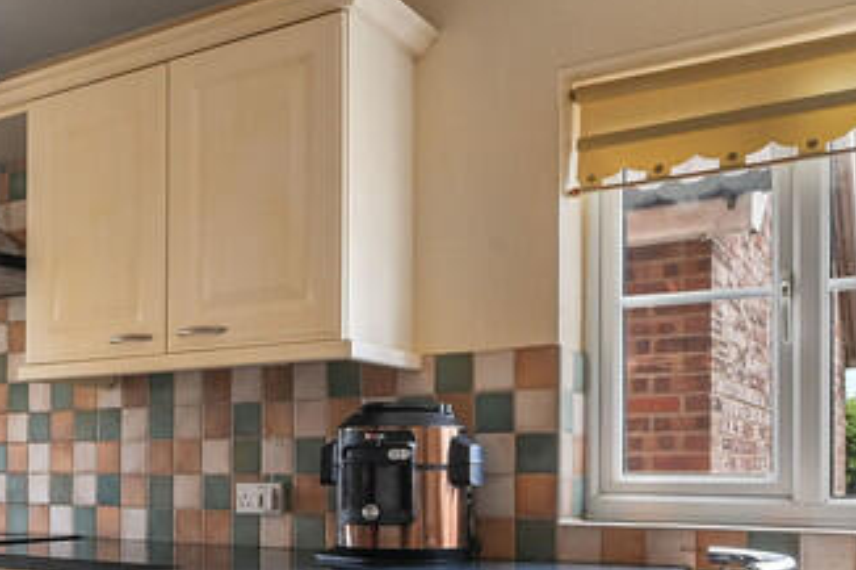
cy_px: 479
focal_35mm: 44
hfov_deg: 43.1
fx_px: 1046
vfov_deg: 29.6
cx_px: 215
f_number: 11
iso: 400
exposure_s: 4
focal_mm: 14
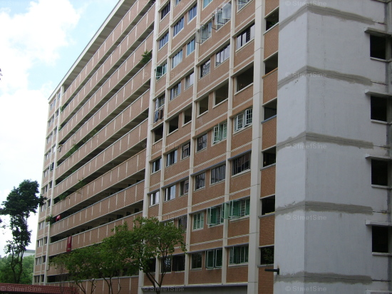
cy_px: 147
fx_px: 724
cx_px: 196
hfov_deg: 30.3
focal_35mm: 64
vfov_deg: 22.9
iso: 50
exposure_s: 1/458
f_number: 3.7
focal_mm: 10.75
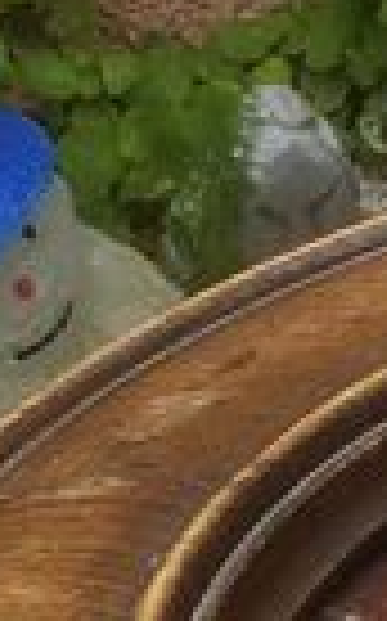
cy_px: 1940
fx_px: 3128
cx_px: 1278
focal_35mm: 185
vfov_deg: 8.9
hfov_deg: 6.3
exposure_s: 1/454
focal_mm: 3.94
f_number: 1.9
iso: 100
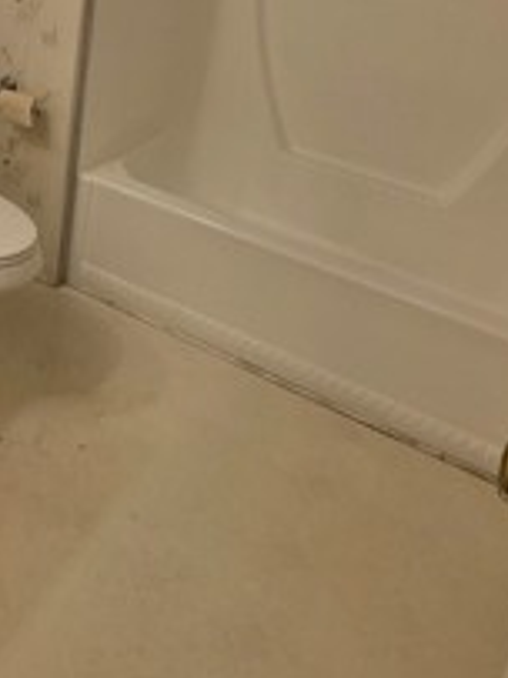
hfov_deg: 33.2
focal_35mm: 41
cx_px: 47
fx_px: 803
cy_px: 43
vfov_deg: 41.4
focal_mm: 2.2
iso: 80
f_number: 1.9
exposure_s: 1/120
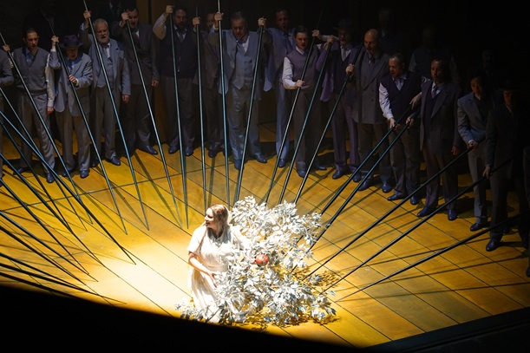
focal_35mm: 200
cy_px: 176
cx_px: 265
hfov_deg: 10.3
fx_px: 2943
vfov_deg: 6.9
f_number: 4.5
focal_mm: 72
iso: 800
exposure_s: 1/100
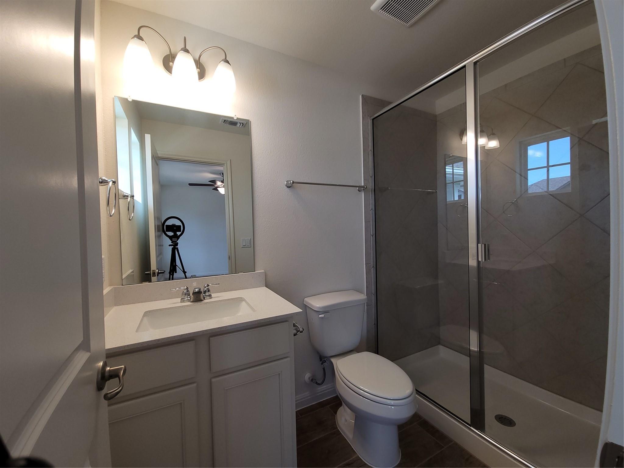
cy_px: 234
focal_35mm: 13
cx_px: 312
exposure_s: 1/60
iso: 64
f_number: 2.2
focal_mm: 2.2
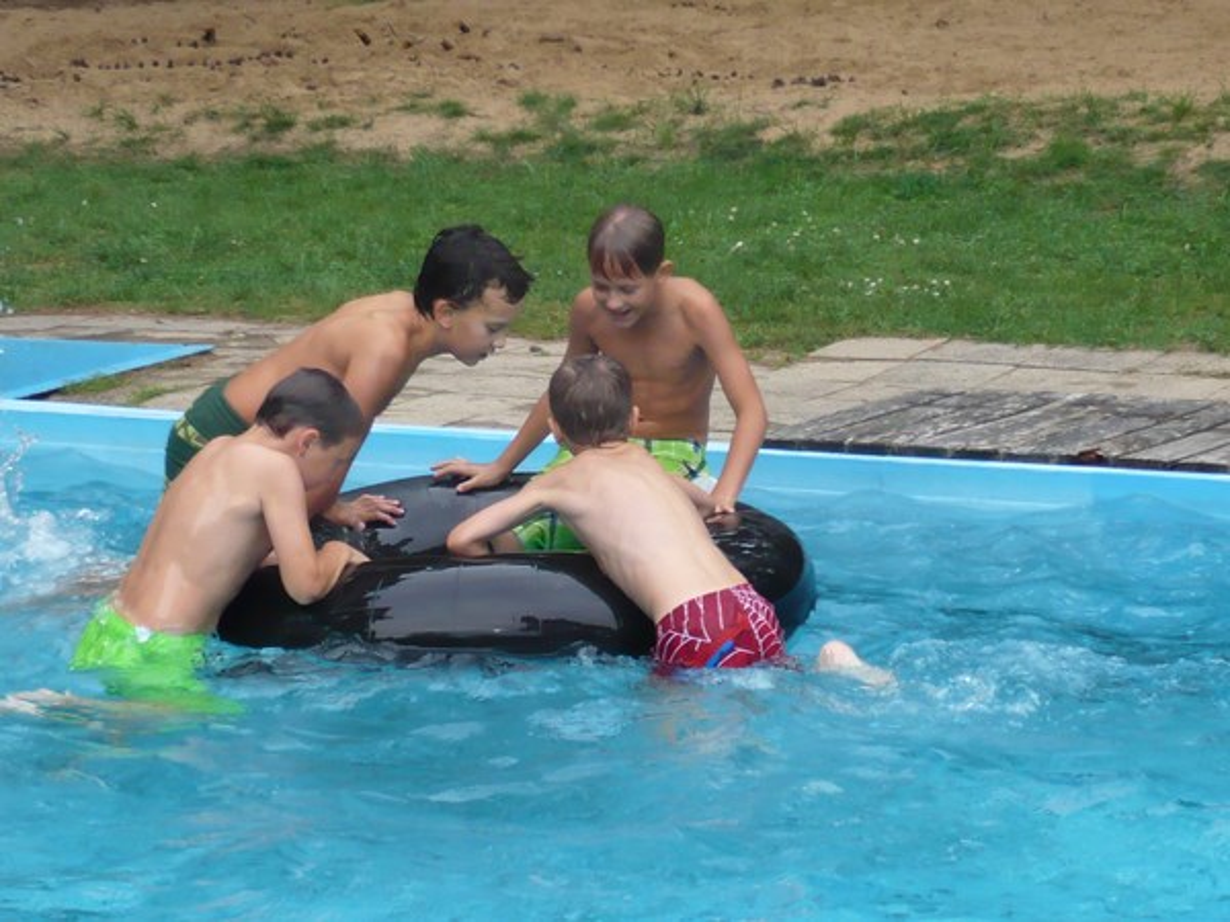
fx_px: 4726
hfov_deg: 14.8
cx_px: 615
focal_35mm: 133
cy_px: 461
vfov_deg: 11.1
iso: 200
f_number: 4.8
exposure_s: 1/125
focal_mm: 16.1
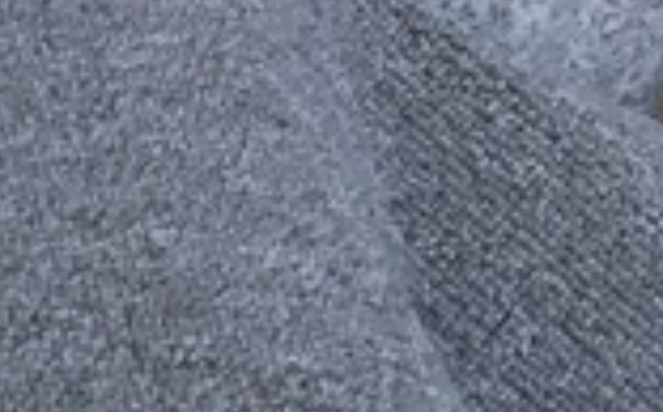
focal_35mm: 190
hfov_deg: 9.5
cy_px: 822
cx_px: -1080
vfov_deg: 6.7
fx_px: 3428
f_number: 2.4
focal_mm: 3.3
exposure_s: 1/245
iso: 25
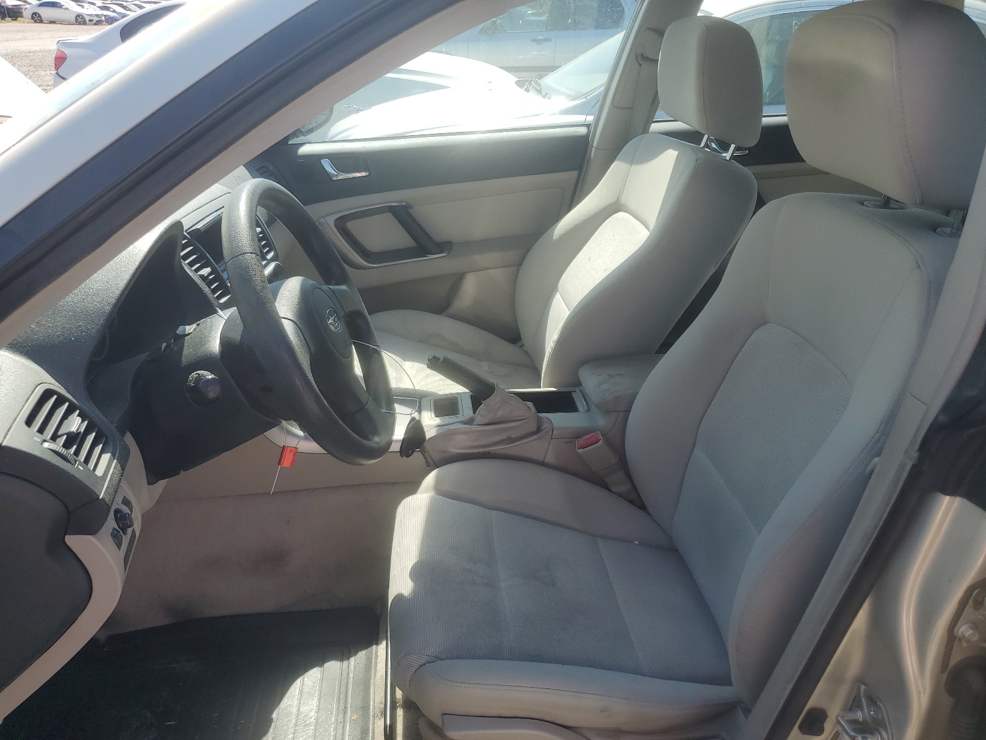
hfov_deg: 67.3
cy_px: 370
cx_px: 493
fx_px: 741
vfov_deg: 53.1
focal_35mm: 26
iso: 50
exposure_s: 1/1429
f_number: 1.5
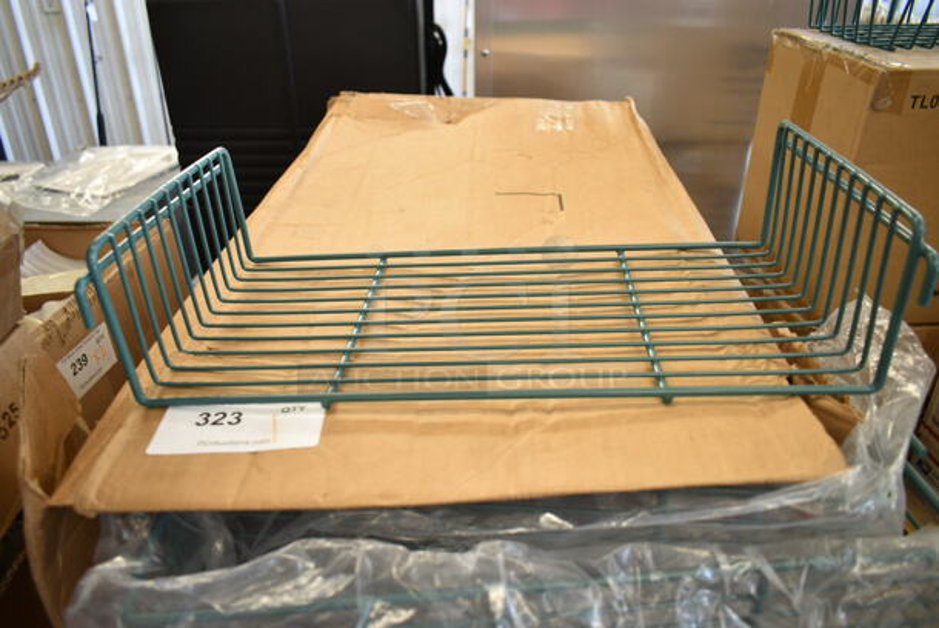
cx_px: 470
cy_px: 314
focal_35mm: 27
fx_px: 705
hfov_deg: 67.3
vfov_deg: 48.0
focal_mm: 18
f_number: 3.5
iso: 250
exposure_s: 1/30
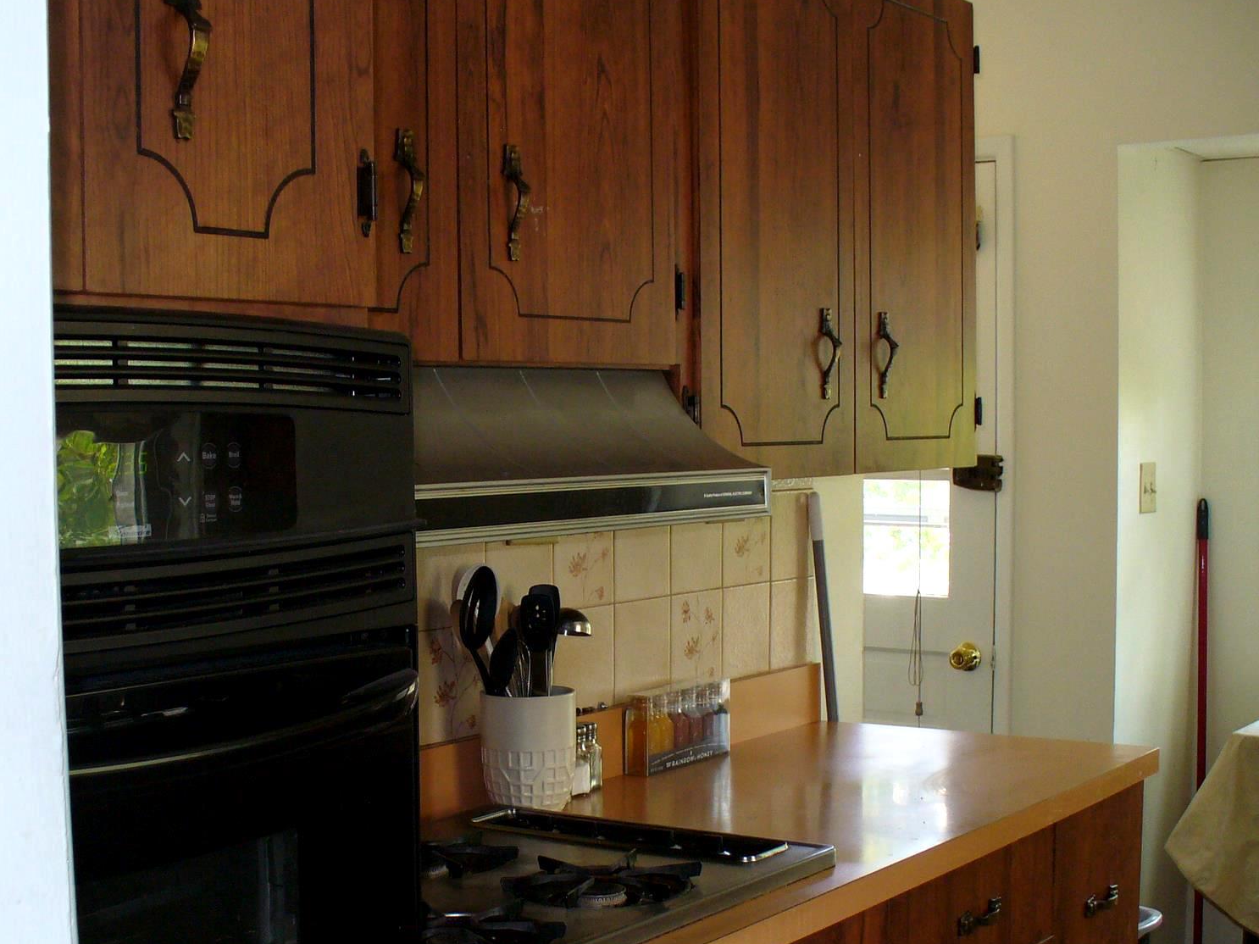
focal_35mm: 51
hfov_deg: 37.5
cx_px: 595
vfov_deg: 28.4
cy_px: 614
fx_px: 1855
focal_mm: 6.1
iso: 100
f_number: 2.8
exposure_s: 1/30
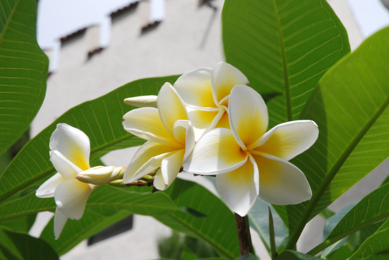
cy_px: 130
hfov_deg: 19.4
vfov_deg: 13.1
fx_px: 1136
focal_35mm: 105
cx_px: 194
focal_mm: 70
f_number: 18
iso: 100
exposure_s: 1/60
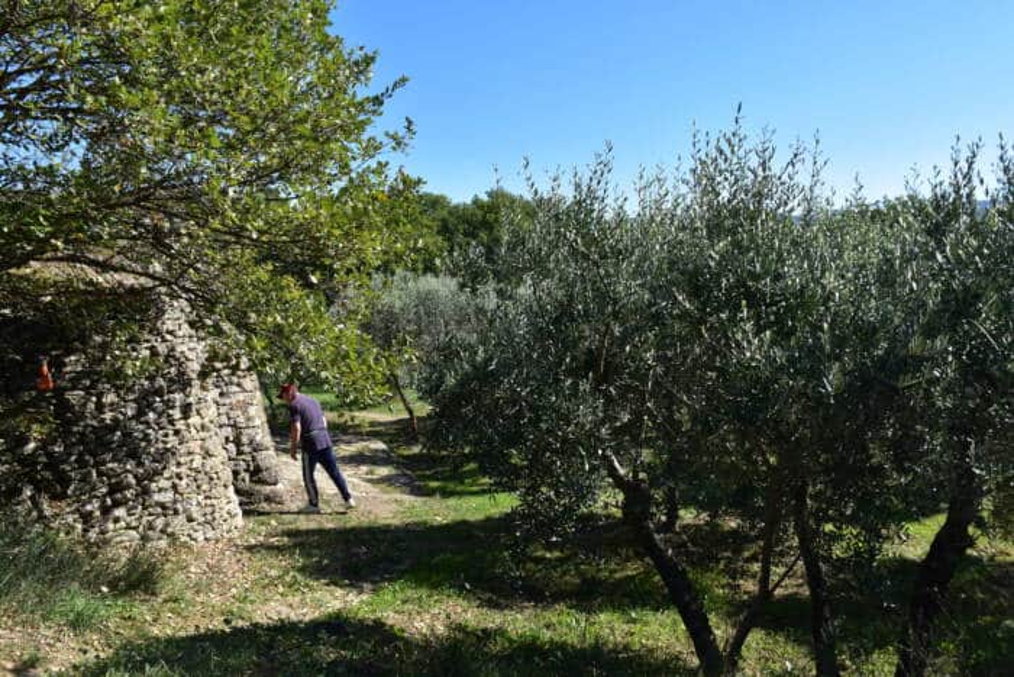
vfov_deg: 43.6
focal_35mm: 30
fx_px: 845
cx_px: 507
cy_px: 338
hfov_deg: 61.9
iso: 400
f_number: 11
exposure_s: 1/400
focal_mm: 20
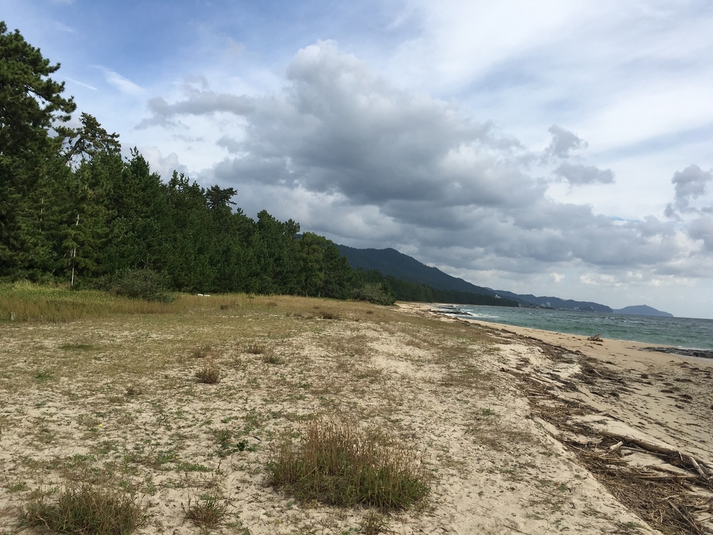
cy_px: 268
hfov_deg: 61.7
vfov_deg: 48.2
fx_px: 597
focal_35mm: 29
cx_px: 356
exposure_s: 1/1538
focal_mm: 4.15
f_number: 2.2
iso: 25
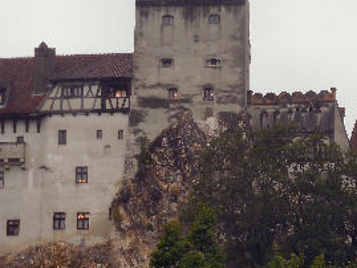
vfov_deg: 6.7
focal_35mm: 221
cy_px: 71
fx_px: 2280
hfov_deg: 9.0
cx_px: 175
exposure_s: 1/30
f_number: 4.8
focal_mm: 21.5
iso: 160
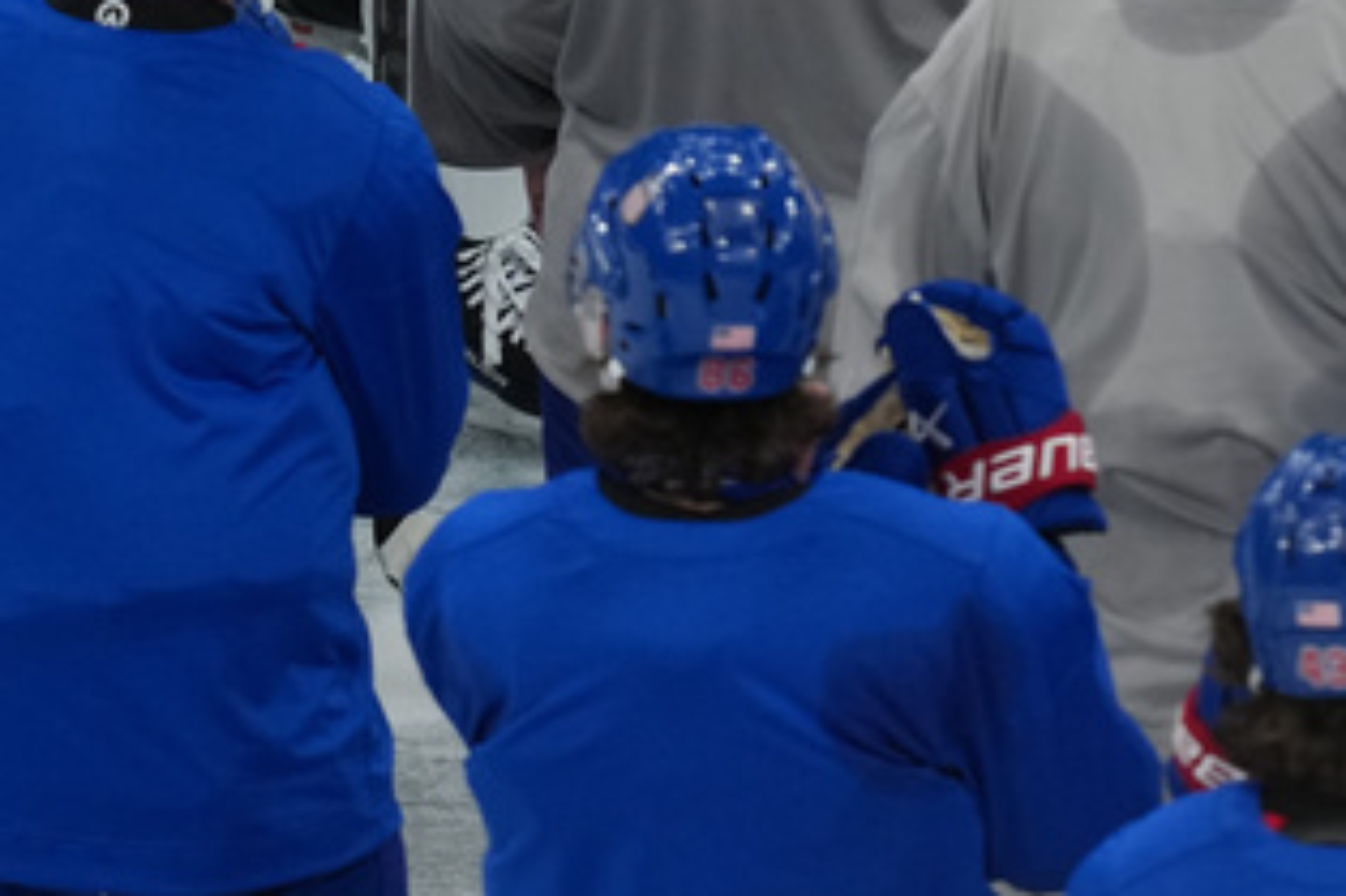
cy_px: -448
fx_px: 48765
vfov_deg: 1.1
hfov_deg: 1.6
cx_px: 2113
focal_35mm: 1305
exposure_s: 1/2000
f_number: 4
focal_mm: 400
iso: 2000
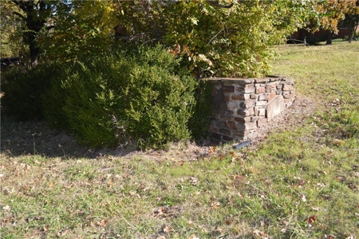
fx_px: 269
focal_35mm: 27
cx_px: 180
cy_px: 120
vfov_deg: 47.8
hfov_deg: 67.4
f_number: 5
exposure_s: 1/200
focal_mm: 18
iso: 100
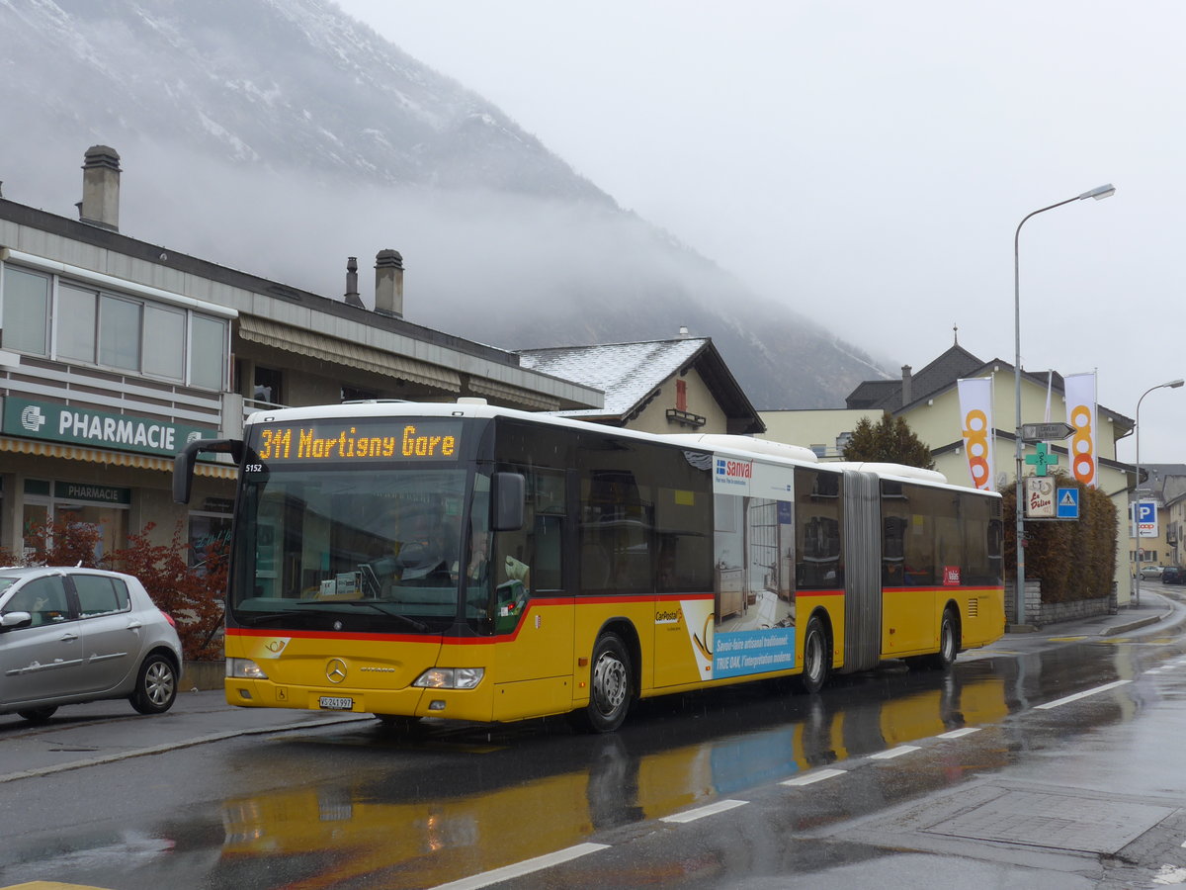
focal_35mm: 52
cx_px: 593
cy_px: 445
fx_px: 1782
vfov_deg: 28.0
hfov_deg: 36.8
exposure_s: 1/160
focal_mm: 10.7
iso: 80
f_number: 3.3
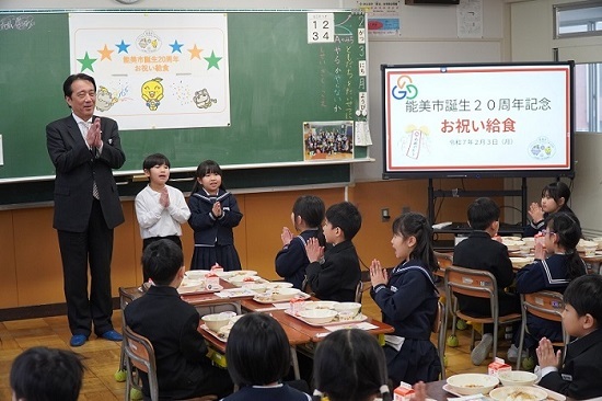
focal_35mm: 51
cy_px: 200
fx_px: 852
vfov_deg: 26.5
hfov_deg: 38.9
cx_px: 301
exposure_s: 1/160
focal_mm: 34
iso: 1250
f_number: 4
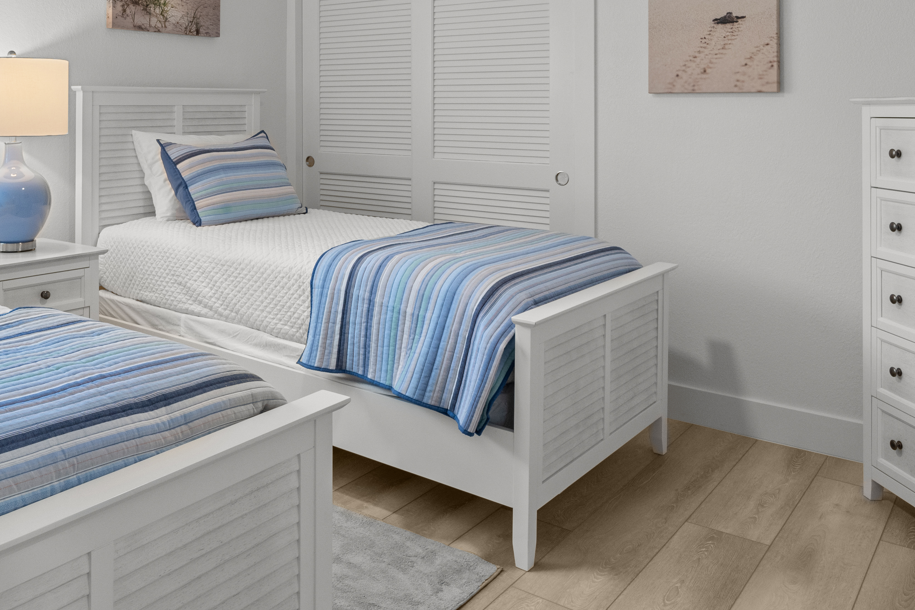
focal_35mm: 34
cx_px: 320
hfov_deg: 54.9
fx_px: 864
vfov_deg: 37.7
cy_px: 140
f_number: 7.1
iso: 320
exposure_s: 1/4
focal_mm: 12
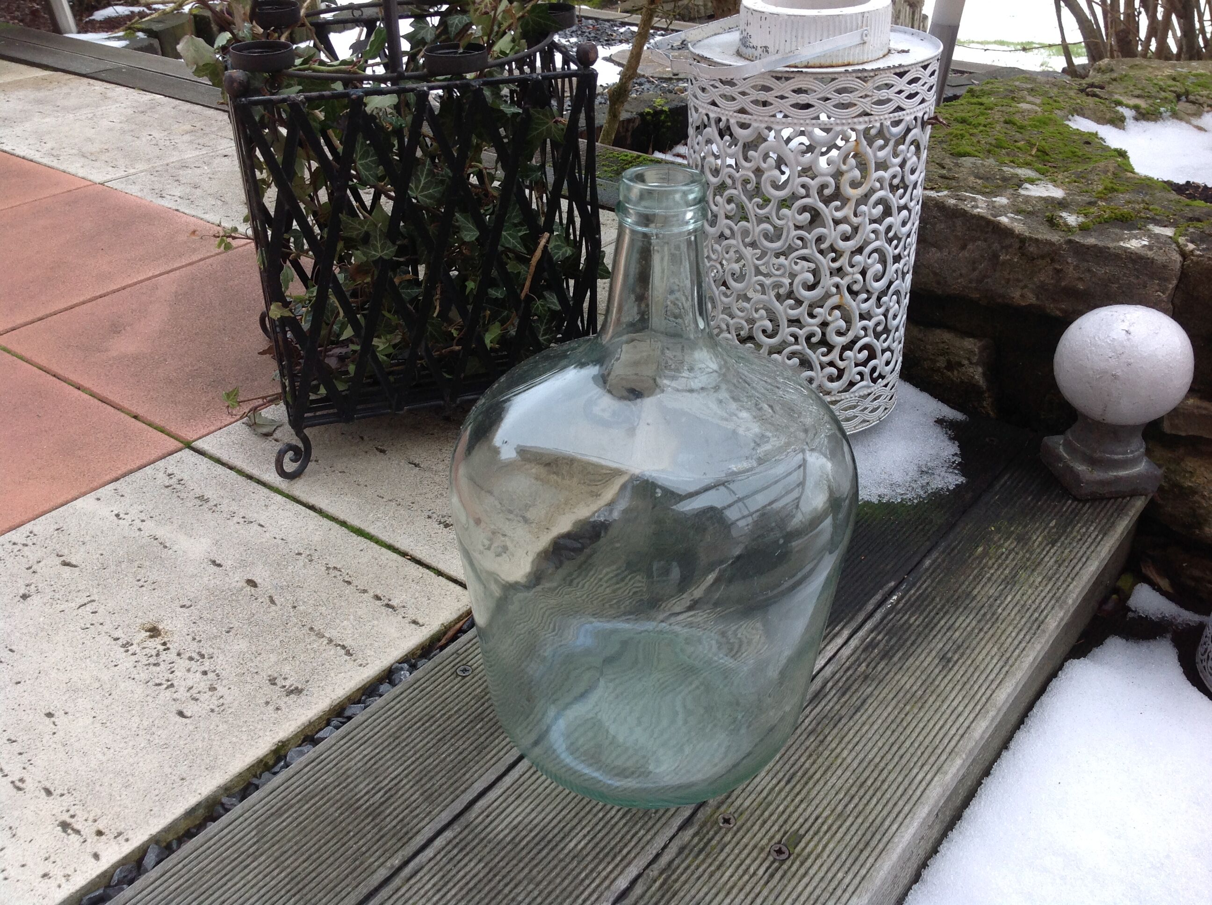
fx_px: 1224
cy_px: 452
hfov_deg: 52.7
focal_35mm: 35
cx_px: 606
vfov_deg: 40.6
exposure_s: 1/40
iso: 64
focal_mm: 4.28
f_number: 2.4
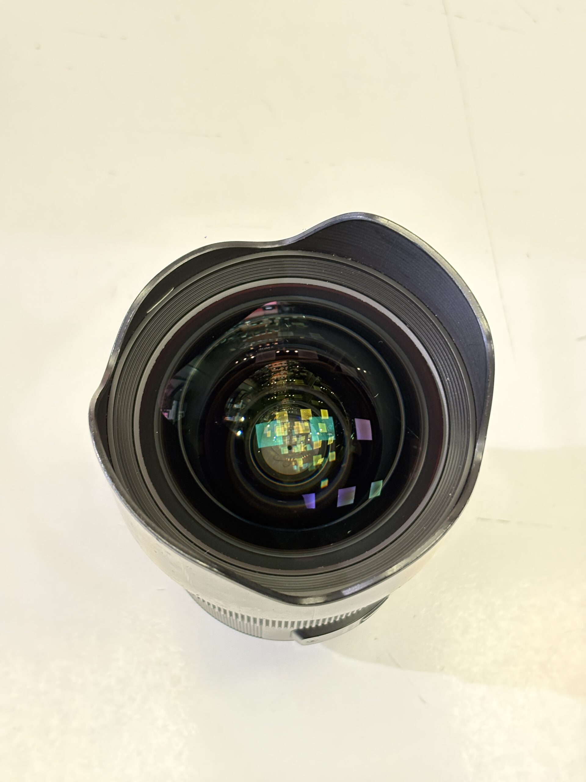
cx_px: 293
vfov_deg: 36.8
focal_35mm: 52
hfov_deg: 28.0
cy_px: 391
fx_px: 1174
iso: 200
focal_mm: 5.96
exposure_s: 1/33
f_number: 1.6
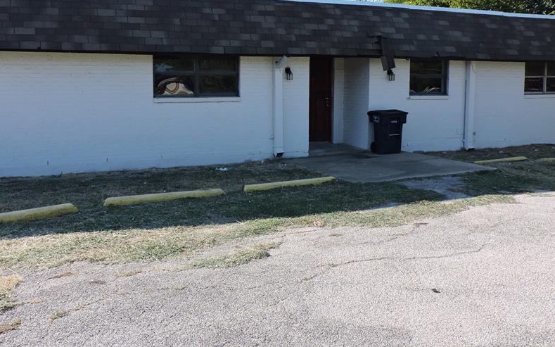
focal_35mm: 33
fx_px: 499
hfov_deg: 57.9
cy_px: 123
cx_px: 237
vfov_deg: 38.0
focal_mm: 4.3
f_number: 3
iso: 100
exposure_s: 1/640
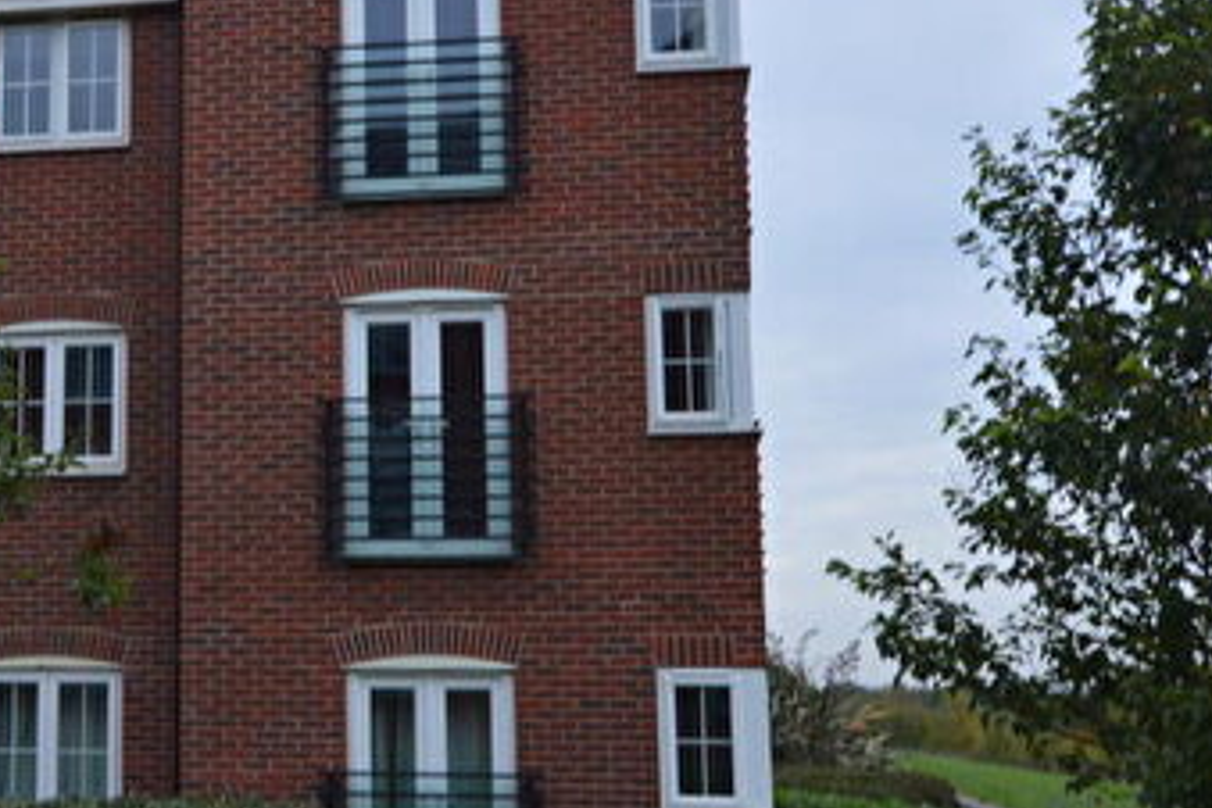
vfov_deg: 21.9
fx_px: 2087
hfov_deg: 31.2
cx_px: 172
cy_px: 297
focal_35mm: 62
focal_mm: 20
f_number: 5.6
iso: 100
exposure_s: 1/125
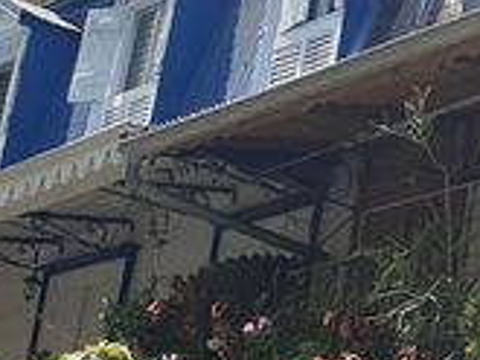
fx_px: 1748
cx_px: 652
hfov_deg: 14.8
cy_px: 105
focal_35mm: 126
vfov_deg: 11.8
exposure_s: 1/598
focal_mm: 4.3
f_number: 2.4
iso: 50
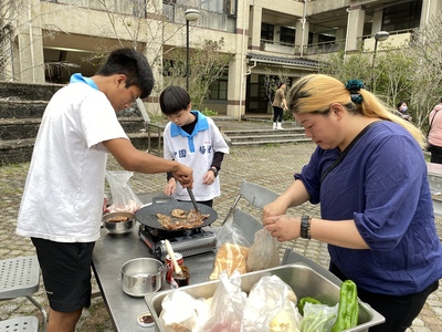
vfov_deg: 53.1
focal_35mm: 26
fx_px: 332
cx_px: 221
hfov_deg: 67.3
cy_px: 166
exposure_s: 1/121
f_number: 1.8
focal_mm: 4.25
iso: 80
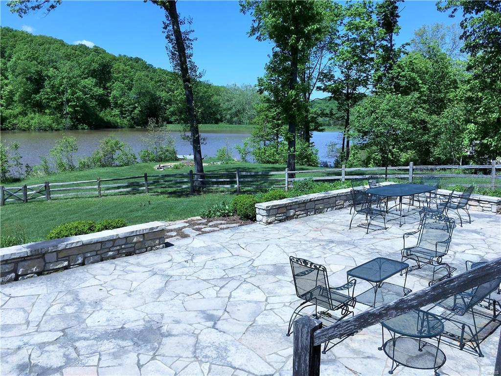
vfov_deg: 48.2
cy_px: 188
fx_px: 420
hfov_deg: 61.7
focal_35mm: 29
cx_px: 250
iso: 25
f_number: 2.2
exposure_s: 1/2959
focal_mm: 4.15
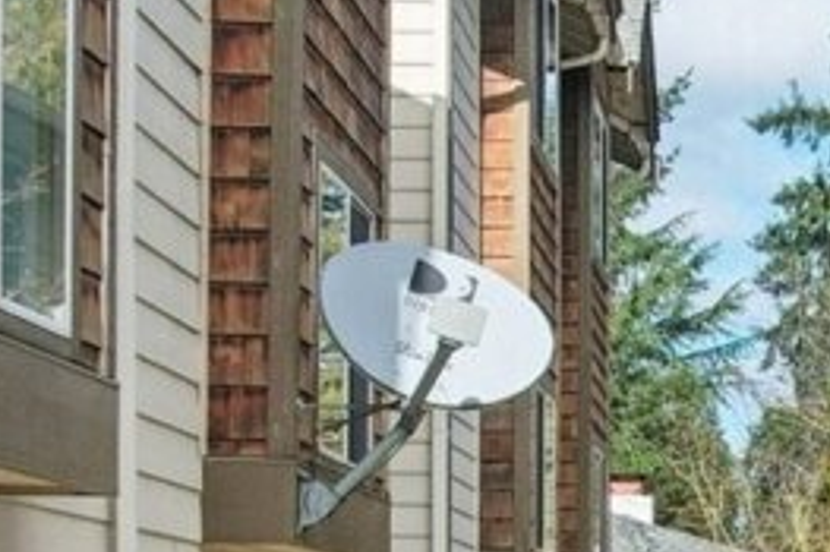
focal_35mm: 117
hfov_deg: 16.9
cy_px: 778
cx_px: 922
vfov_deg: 11.3
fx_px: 2696
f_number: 2.8
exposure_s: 1/1500
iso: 100
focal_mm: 8.4
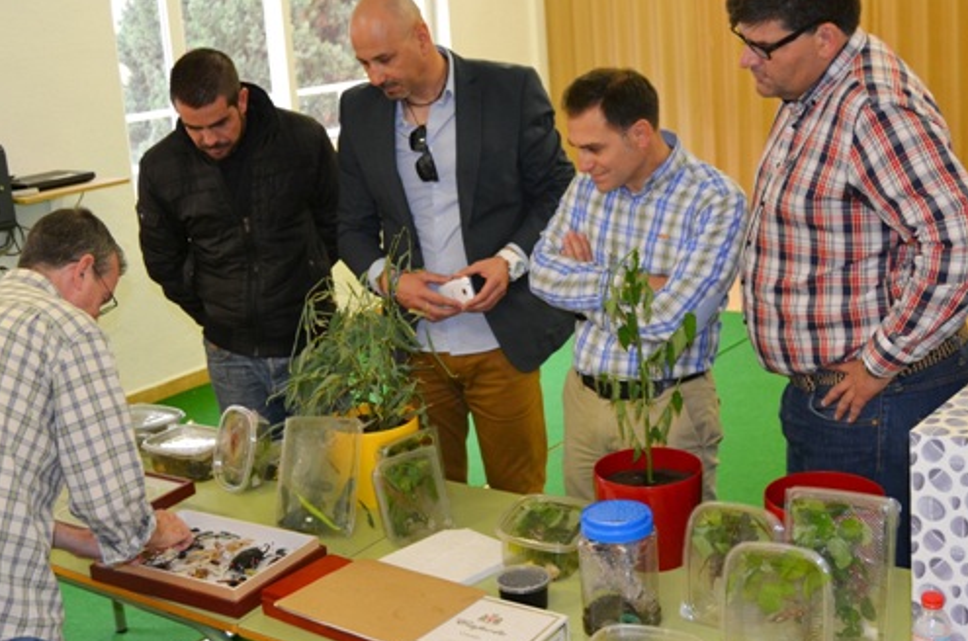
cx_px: 481
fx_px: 1198
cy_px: 318
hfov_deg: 44.0
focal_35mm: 45
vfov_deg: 30.0
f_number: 3.8
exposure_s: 1/60
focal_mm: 23
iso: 720
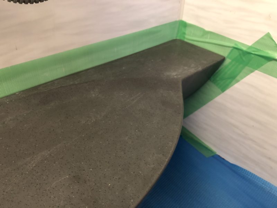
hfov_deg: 63.4
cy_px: 104
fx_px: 224
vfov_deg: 49.7
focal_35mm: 28
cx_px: 138
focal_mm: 3.99
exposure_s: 1/7
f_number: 1.8
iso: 80
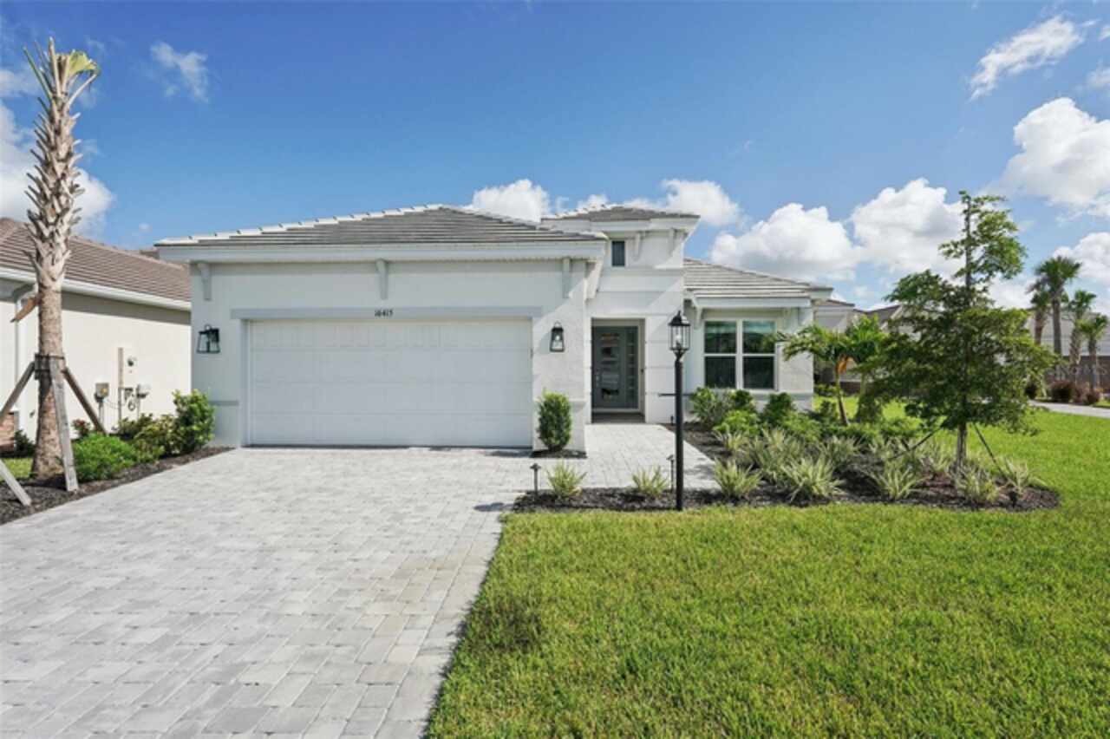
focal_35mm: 16
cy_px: 370
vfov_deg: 73.7
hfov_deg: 96.8
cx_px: 555
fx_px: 493
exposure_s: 1/1600
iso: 400
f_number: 8
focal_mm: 16
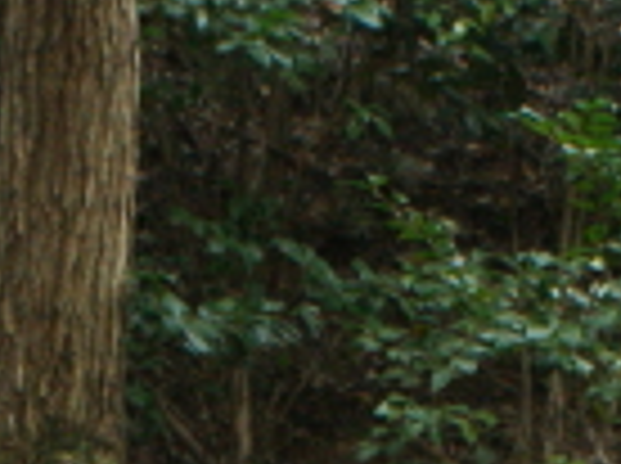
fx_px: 4996
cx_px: 135
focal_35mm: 279
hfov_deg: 7.1
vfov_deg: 5.2
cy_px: 921
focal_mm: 26
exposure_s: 1/20
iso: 400
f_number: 11
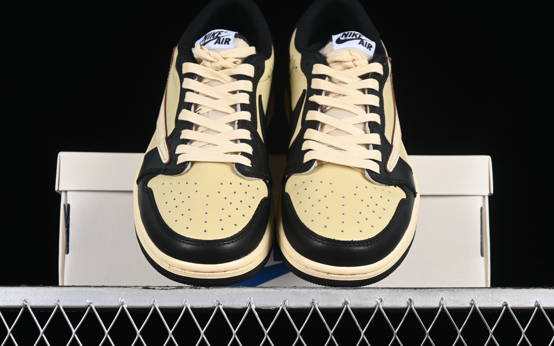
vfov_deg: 16.9
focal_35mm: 77
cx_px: 276
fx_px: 1162
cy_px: 174
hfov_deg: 26.8
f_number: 7.1
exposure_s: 1/60
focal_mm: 50
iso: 160
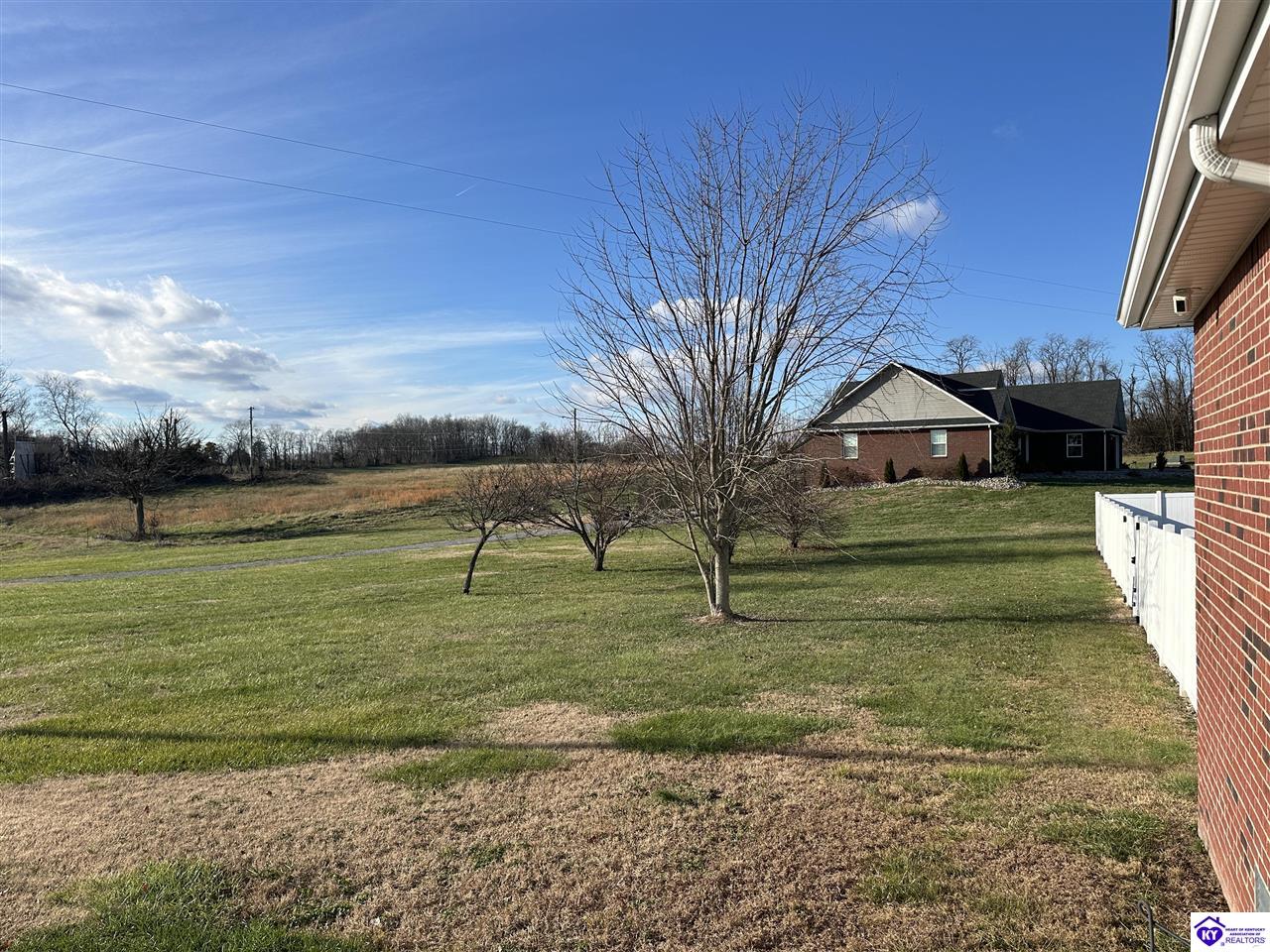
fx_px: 881
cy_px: 476
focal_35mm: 24
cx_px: 635
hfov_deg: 71.6
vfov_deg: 56.8
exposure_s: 1/4016
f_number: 1.78
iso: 80
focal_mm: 6.86
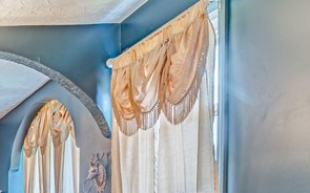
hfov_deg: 31.2
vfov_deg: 25.8
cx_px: -117
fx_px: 380
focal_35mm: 45
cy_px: 226
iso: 50
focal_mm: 12
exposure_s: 1/1.25
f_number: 11
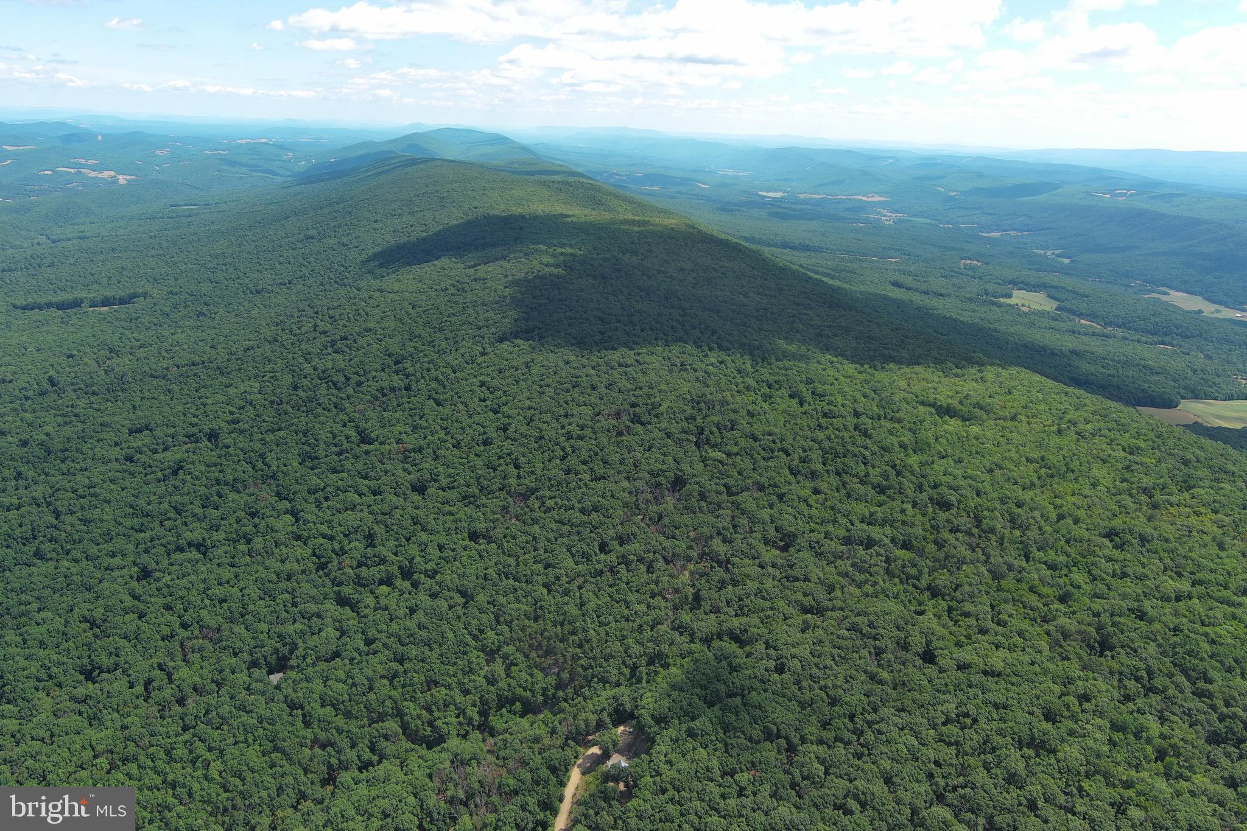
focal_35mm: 29
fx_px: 1004
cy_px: 416
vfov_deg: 45.0
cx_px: 624
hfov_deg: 63.7
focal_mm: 10.57
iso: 100
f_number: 2.8
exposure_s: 1/843
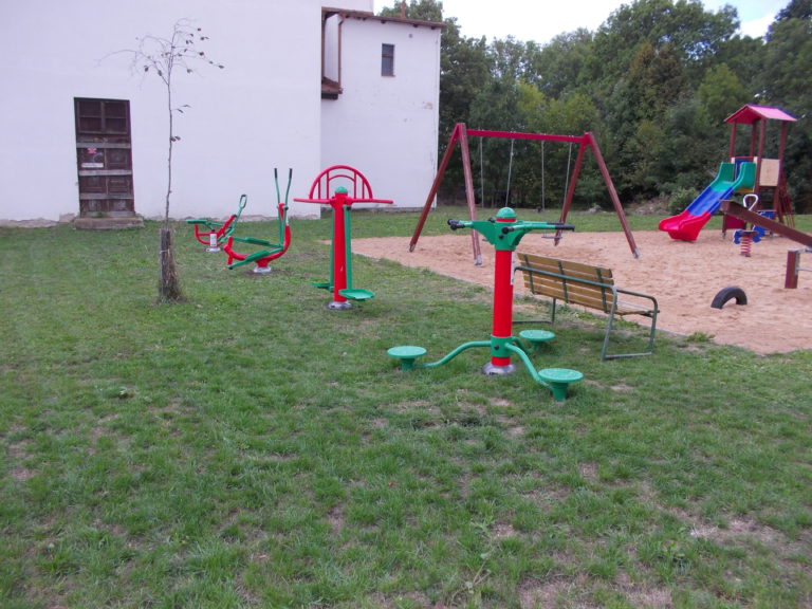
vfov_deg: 48.2
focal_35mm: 29
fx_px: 680
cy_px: 304
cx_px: 406
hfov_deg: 61.7
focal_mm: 4.1
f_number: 3.3
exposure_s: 1/250
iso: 80
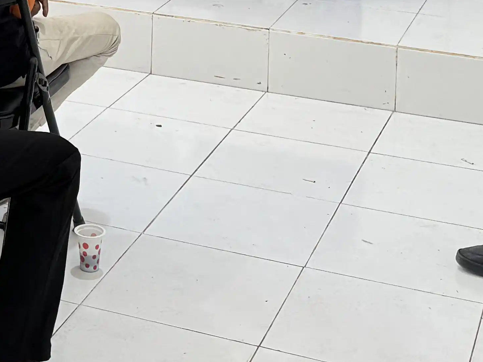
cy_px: -203
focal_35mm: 94
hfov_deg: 20.2
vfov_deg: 14.5
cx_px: 0
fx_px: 1312
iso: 200
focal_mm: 6.76
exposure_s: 1/50
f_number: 1.78
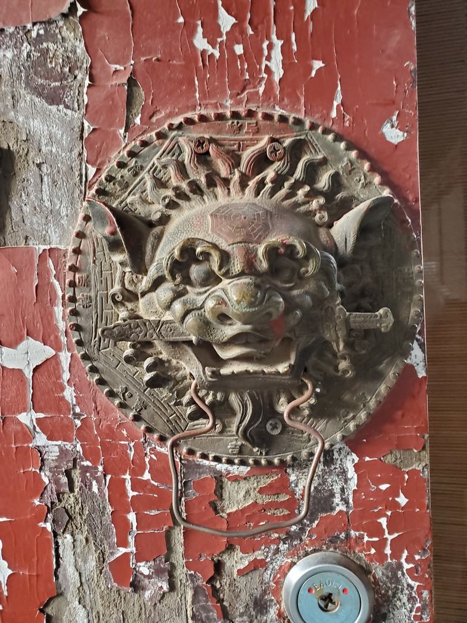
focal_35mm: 26
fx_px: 468
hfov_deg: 53.1
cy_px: 312
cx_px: 234
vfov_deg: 67.3
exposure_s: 1/39
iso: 500
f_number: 2.4
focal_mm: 4.3
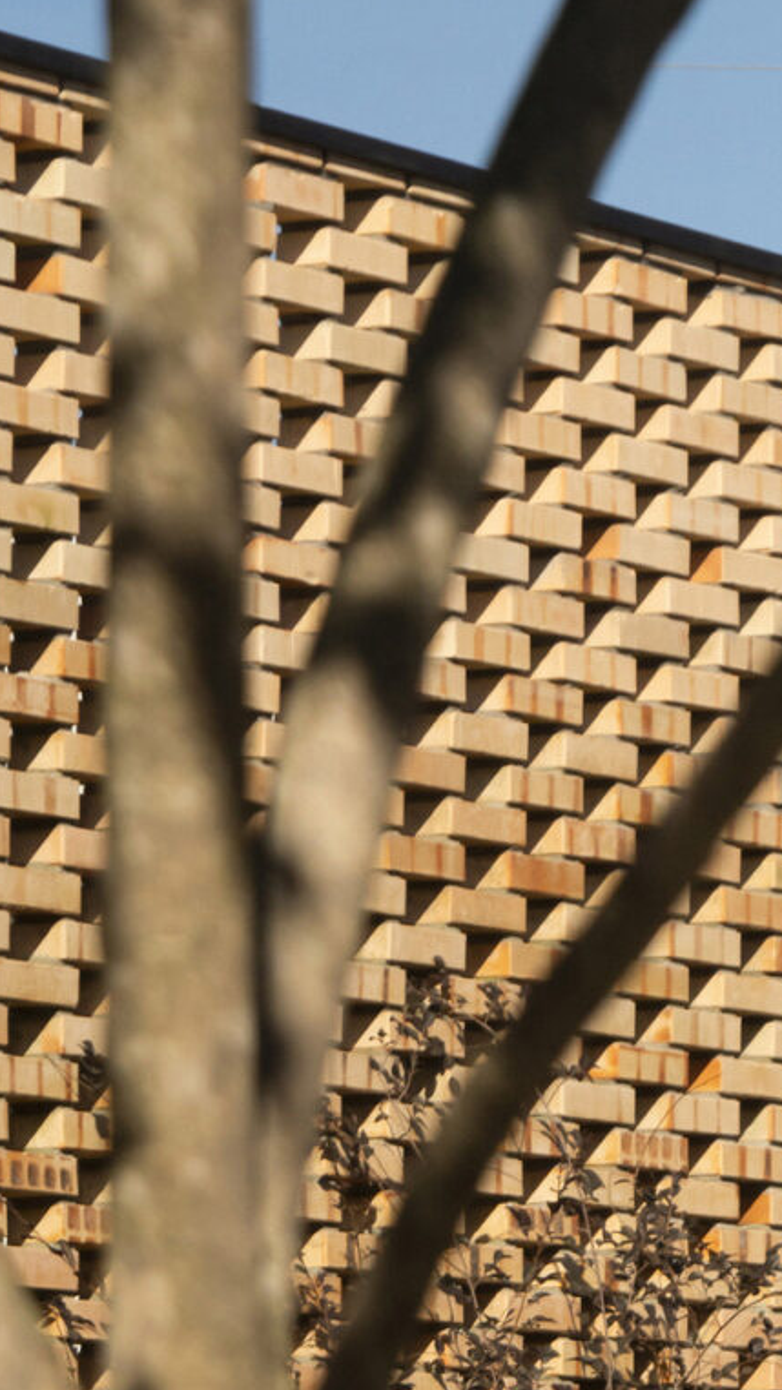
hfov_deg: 4.9
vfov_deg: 8.7
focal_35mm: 246
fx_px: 9071
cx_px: 1520
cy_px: 1510
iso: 400
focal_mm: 70
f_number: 6.3
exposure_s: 1/2500
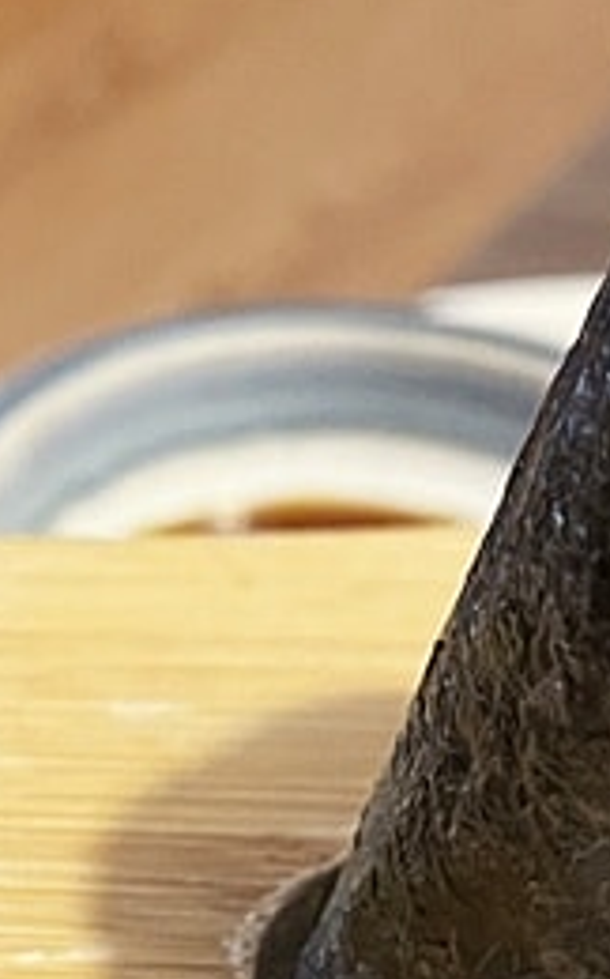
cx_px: -11
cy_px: 727
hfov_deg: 12.2
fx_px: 2826
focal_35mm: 106
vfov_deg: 19.5
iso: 320
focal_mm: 5.1
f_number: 1.6
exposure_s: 1/60
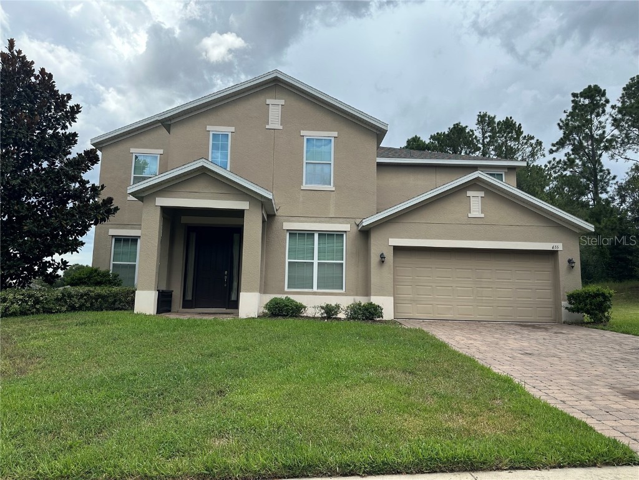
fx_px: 443
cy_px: 240
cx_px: 320
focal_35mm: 24
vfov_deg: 56.8
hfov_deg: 71.6
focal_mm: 6.86
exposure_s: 1/2469
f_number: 1.78
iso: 80
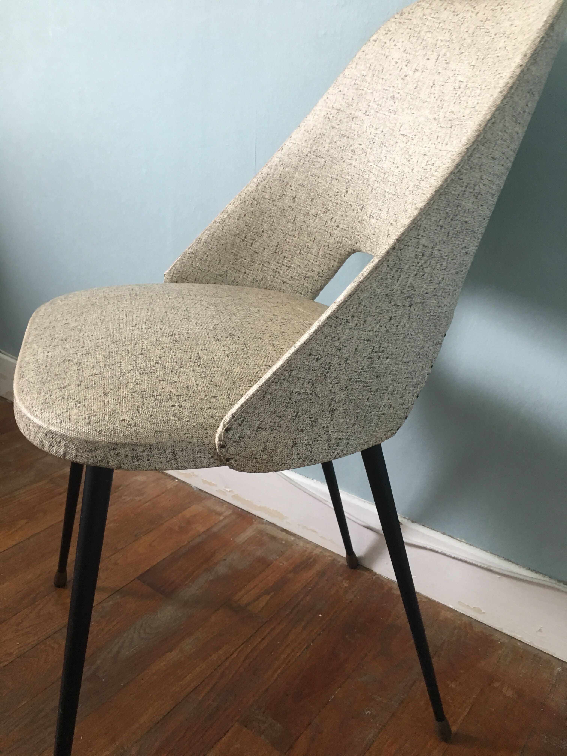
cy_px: 378
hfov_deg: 48.2
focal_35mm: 29
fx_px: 633
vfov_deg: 61.7
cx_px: 284
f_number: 2.2
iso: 50
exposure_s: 1/17
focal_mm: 4.15
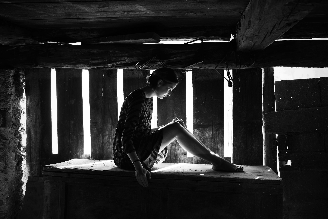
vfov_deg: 37.9
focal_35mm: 35
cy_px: 110
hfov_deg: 54.4
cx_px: 164
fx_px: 319
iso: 320
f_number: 4.5
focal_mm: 35
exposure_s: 1/40
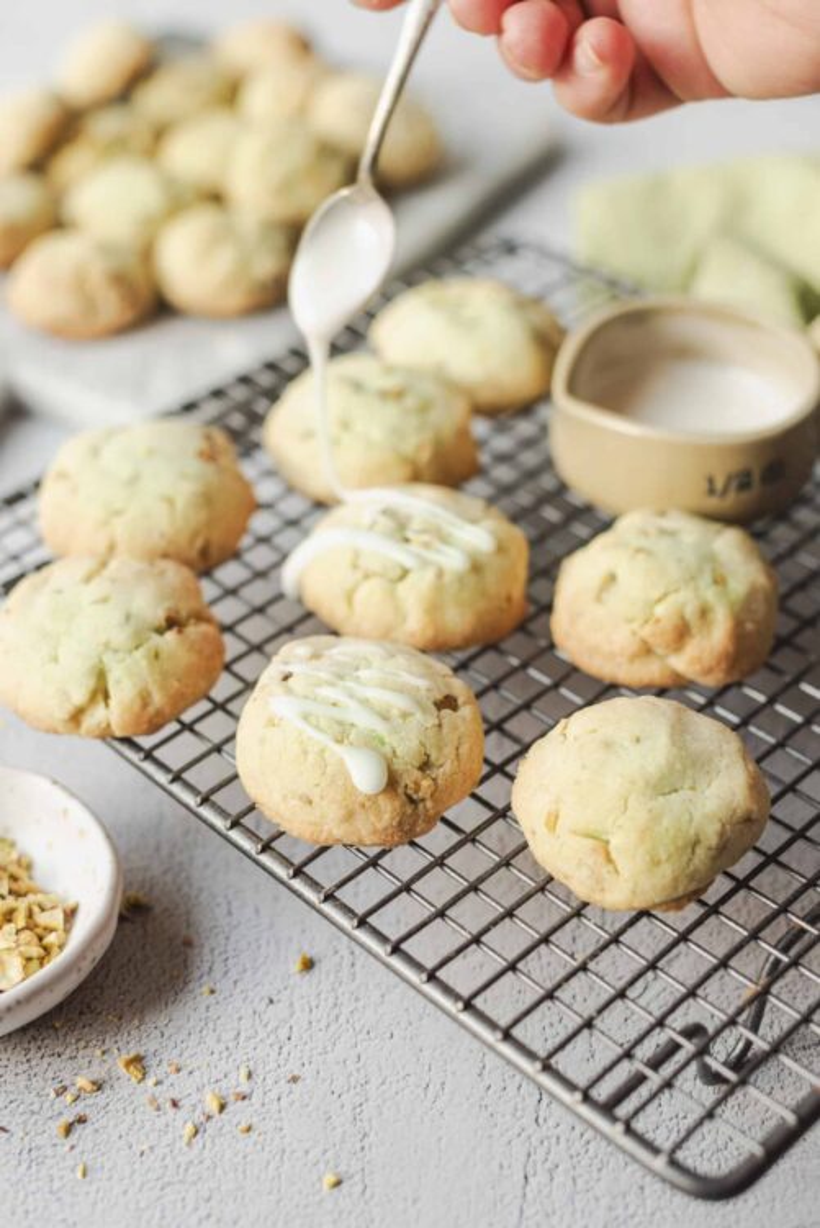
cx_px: 410
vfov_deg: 39.6
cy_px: 614
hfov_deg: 27.0
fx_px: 1706
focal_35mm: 50
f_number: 3.5
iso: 200
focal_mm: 50
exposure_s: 1/40
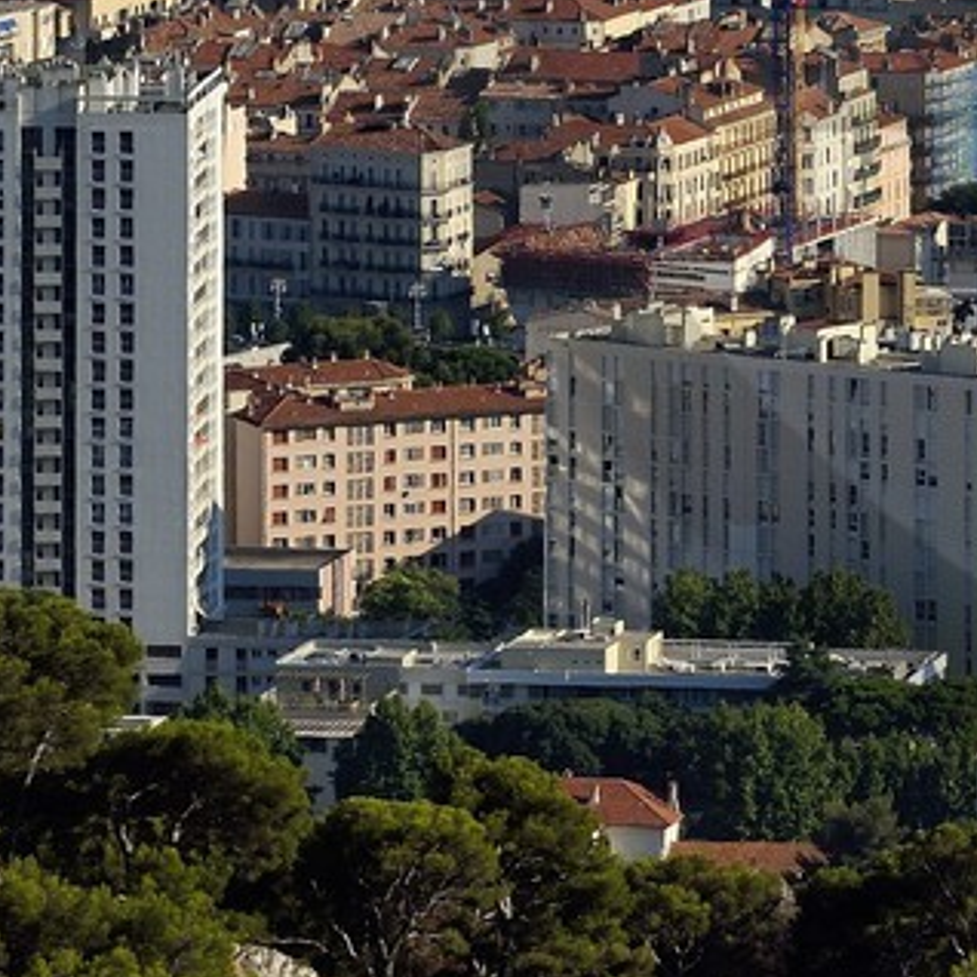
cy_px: -369
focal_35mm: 521
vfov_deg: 3.4
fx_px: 16636
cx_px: 1588
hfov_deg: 3.3
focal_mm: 122
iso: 200
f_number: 13
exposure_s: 1/320
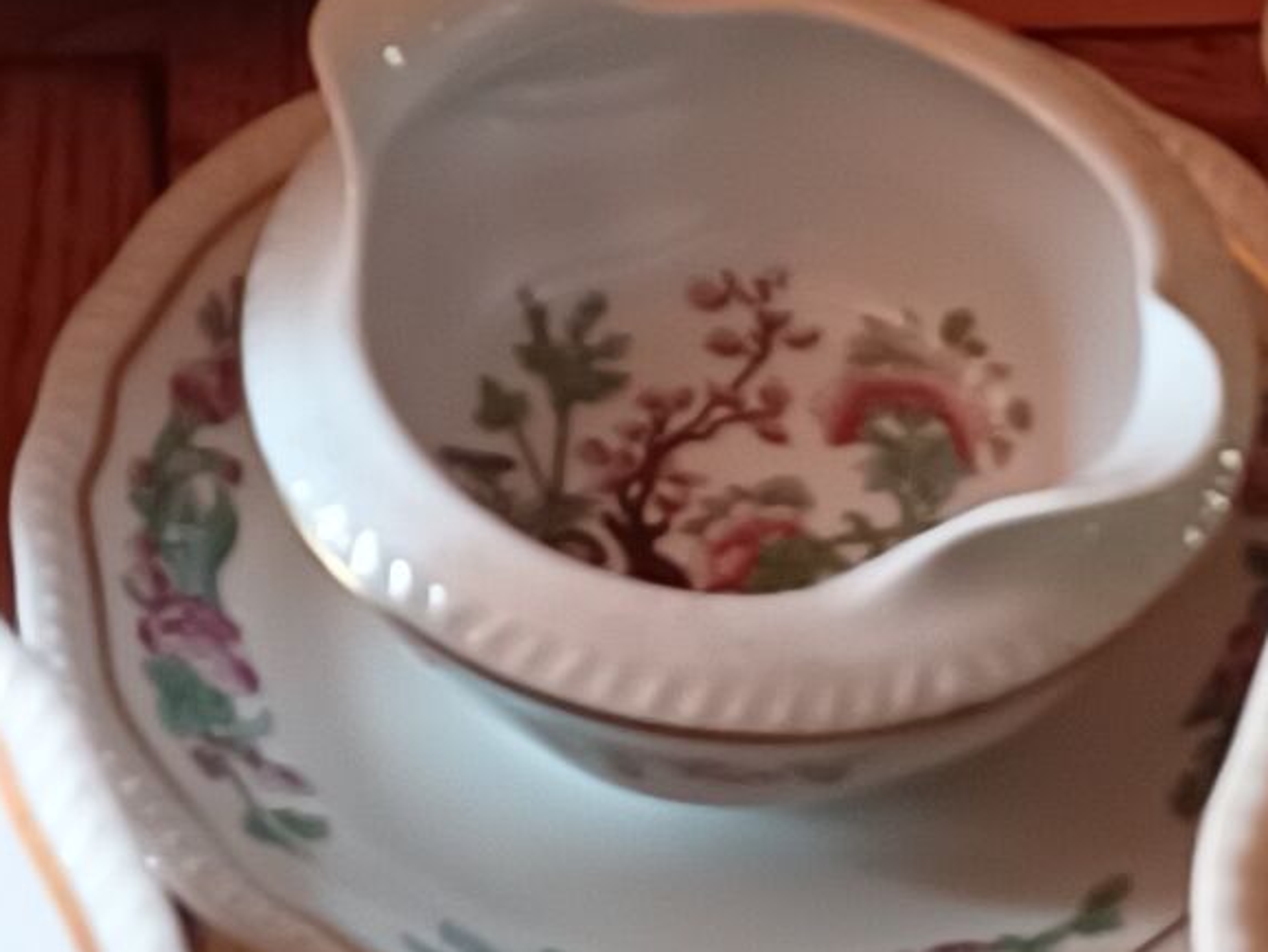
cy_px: 110
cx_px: 1391
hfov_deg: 11.3
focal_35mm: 173
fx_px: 6340
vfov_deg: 8.6
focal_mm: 4.6
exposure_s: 1/33.3
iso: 400
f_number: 1.8
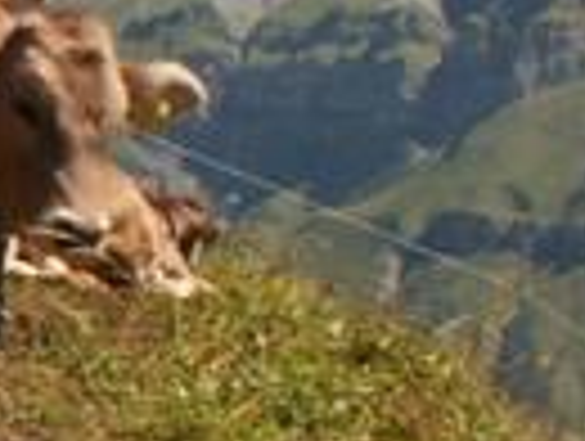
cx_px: -675
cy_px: 207
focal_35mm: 221
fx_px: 3742
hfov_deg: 8.4
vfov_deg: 6.7
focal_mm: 7.49
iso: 50
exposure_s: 1/100
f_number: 8
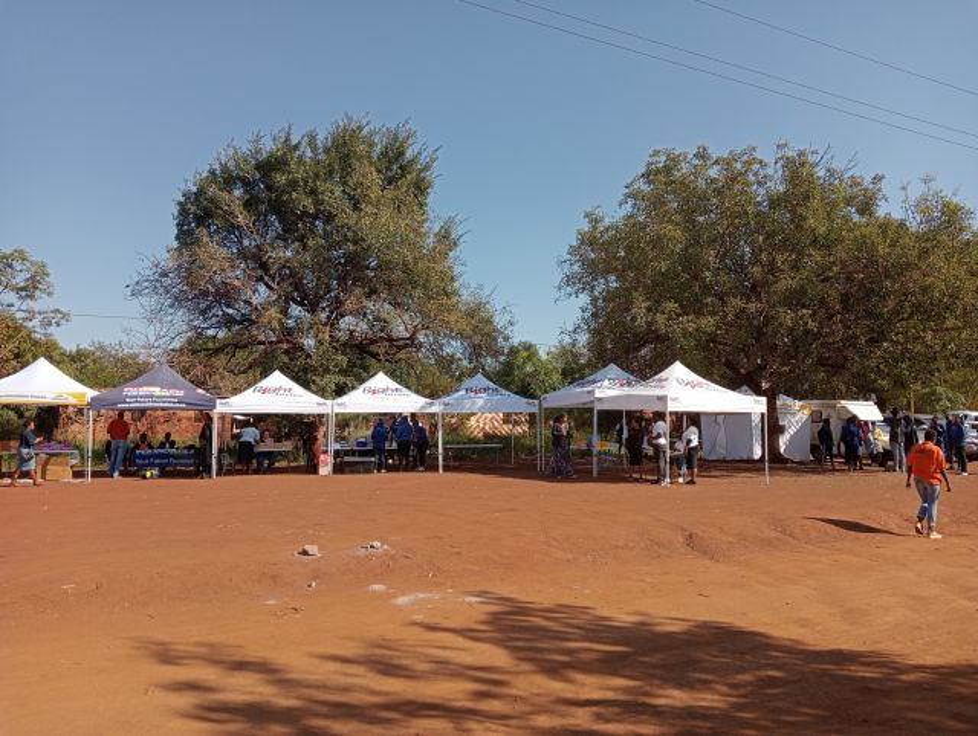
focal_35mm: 28
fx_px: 792
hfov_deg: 63.4
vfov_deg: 49.9
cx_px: 489
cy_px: 368
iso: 116
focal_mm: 4.04
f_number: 1.8
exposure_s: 1/665
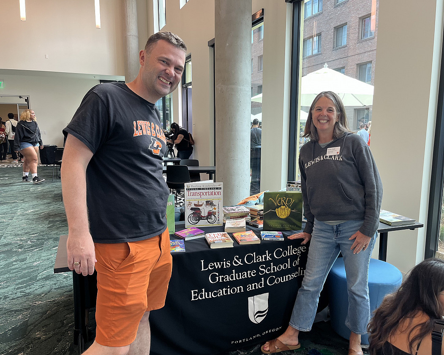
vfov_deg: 51.5
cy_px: 180
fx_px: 368
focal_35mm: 28
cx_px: 232
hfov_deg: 62.2
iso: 64
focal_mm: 5.1
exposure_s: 1/122
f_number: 1.6
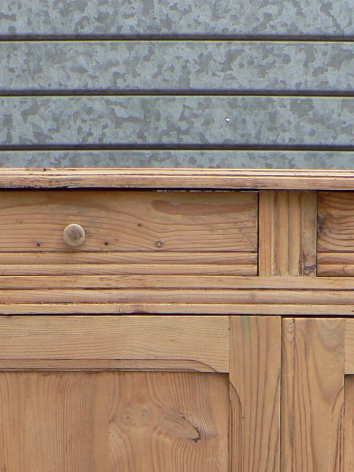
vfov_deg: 17.5
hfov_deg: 14.0
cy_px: 623
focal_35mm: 105
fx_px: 1432
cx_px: 308
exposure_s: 1/250
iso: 80
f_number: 2.8
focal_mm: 6
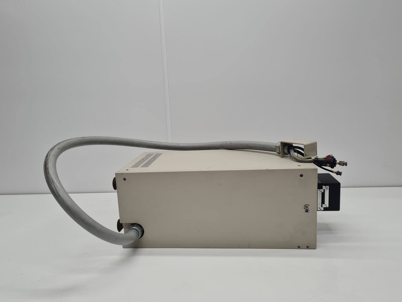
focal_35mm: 28
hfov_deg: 63.5
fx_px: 325
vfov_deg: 49.7
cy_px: 159
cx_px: 198
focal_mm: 5.4
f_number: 1.8
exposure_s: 1/131
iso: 50
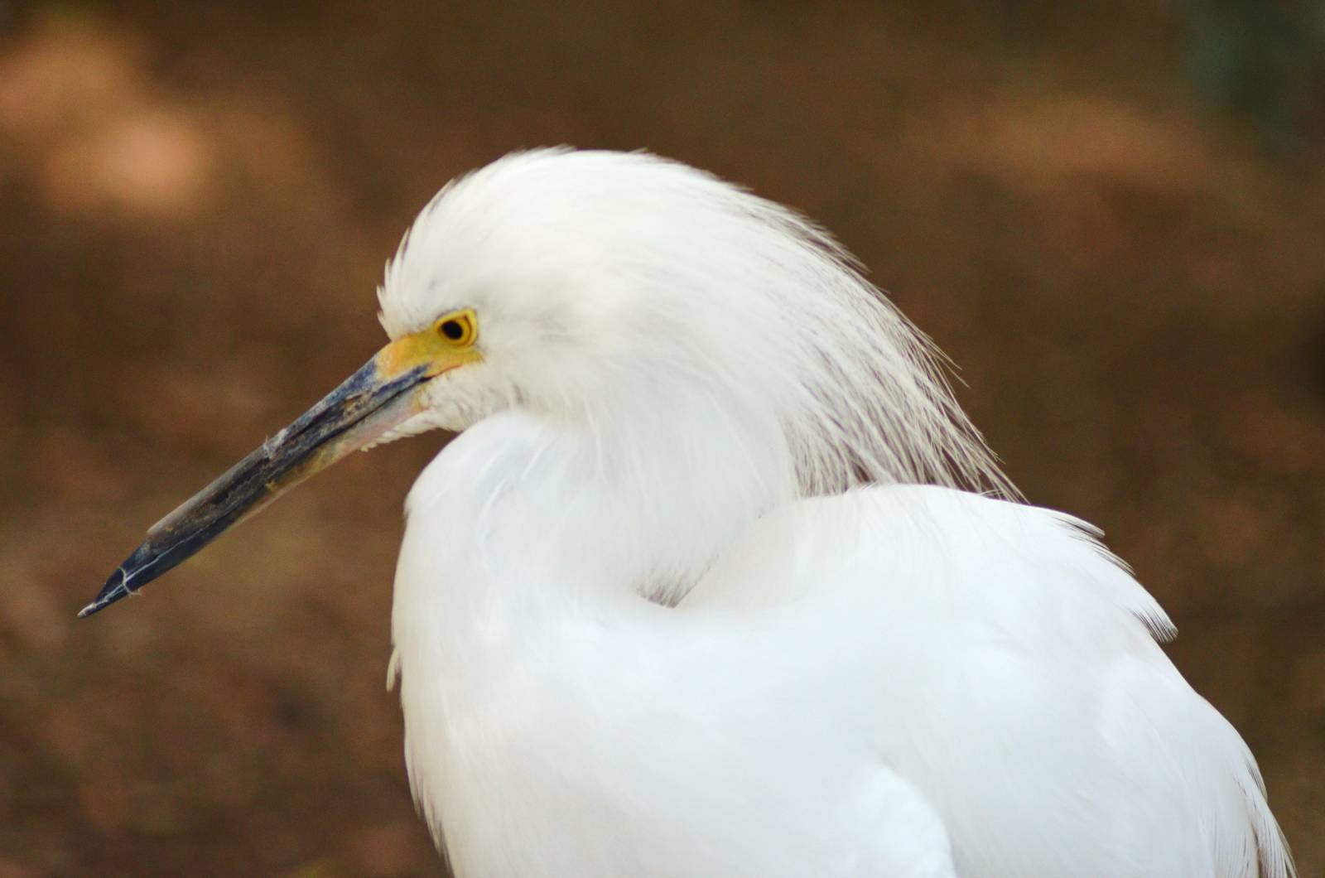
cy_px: 439
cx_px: 662
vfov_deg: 4.7
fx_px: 10744
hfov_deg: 7.1
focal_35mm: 292
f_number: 4.8
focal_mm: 195
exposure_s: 1/500
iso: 900
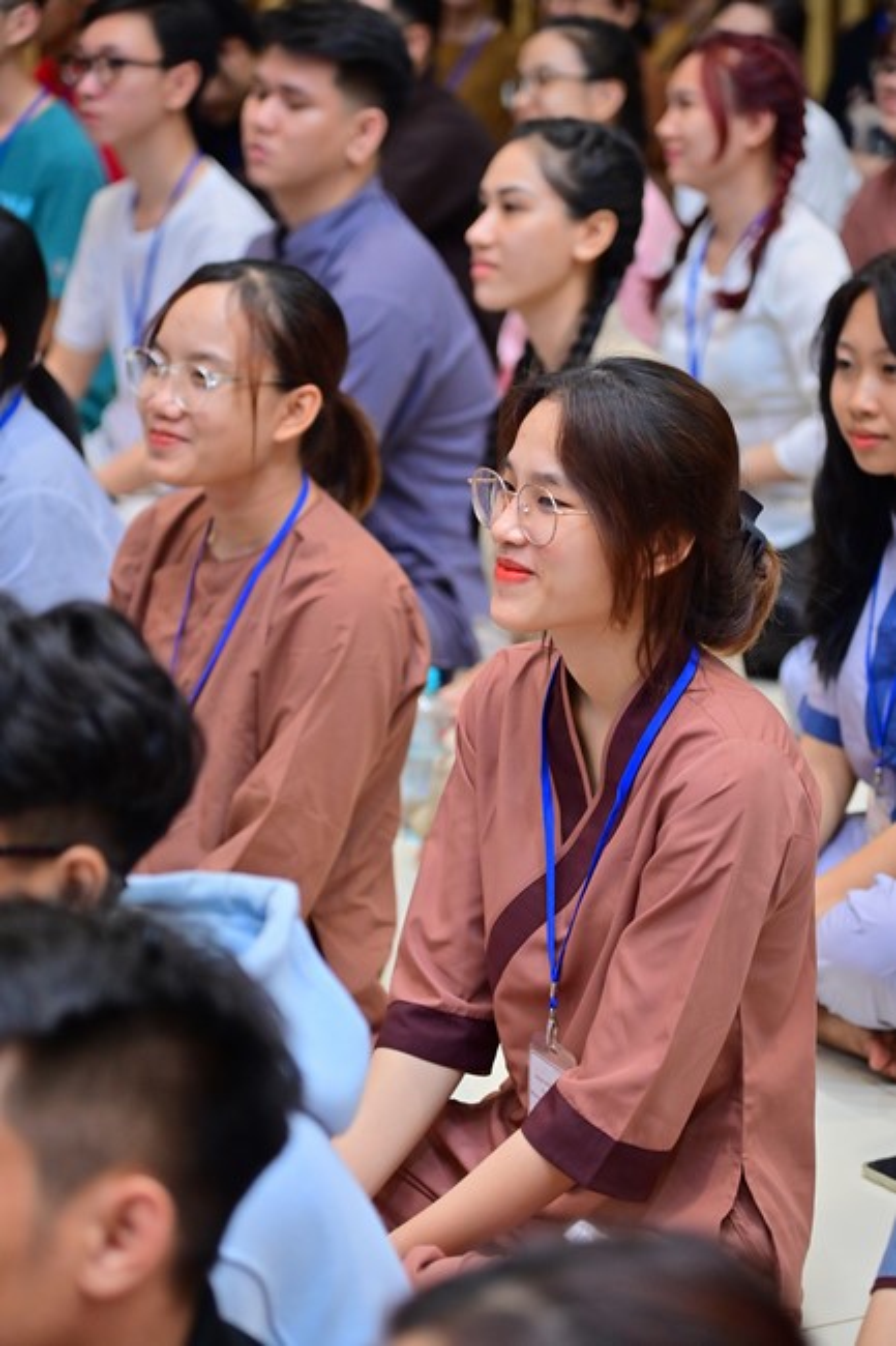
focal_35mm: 120
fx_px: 4482
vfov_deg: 17.1
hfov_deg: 11.4
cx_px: 448
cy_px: 673
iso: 1600
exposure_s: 1/125
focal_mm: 120
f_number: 4
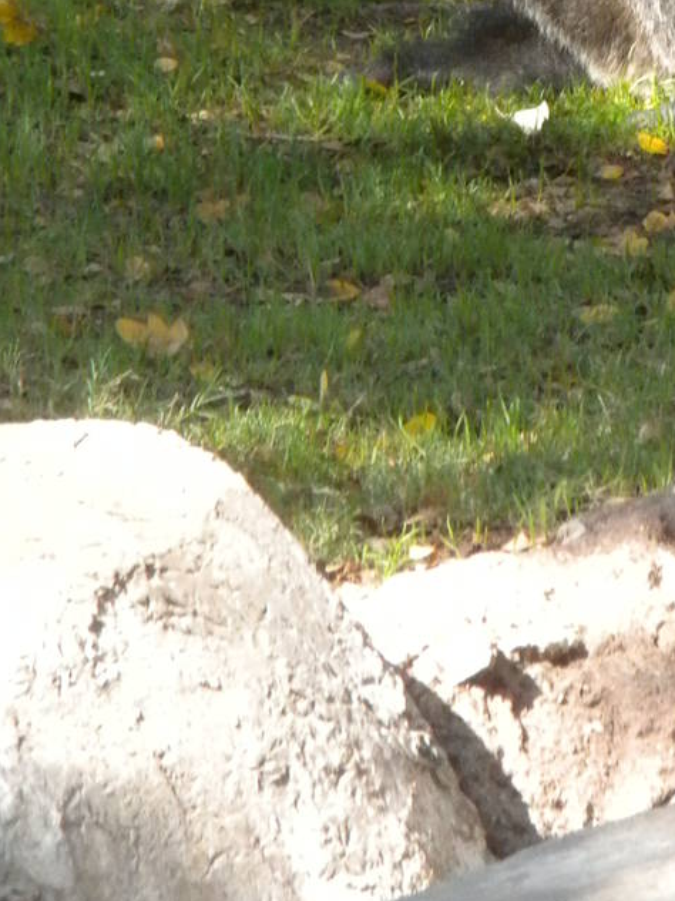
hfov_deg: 2.3
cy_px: -210
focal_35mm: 658
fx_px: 17108
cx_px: 635
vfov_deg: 3.0
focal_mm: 46.2
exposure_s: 1/266
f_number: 5.3
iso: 463
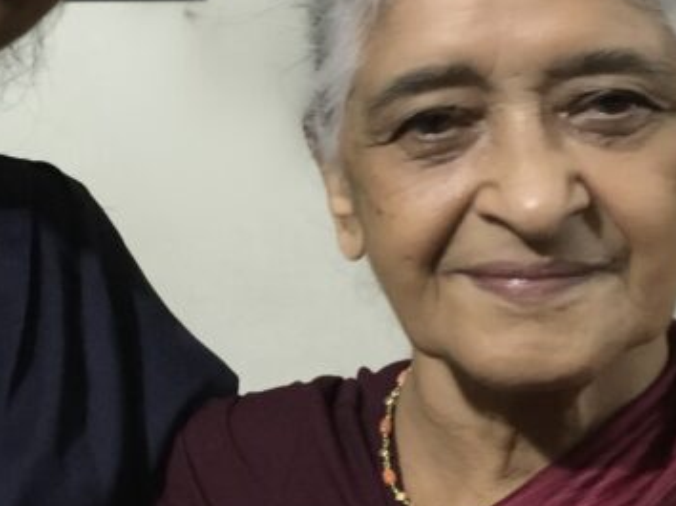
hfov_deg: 22.9
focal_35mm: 84
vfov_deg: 17.5
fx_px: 1639
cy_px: 285
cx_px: 111
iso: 160
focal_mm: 4.15
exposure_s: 1/4
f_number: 2.2
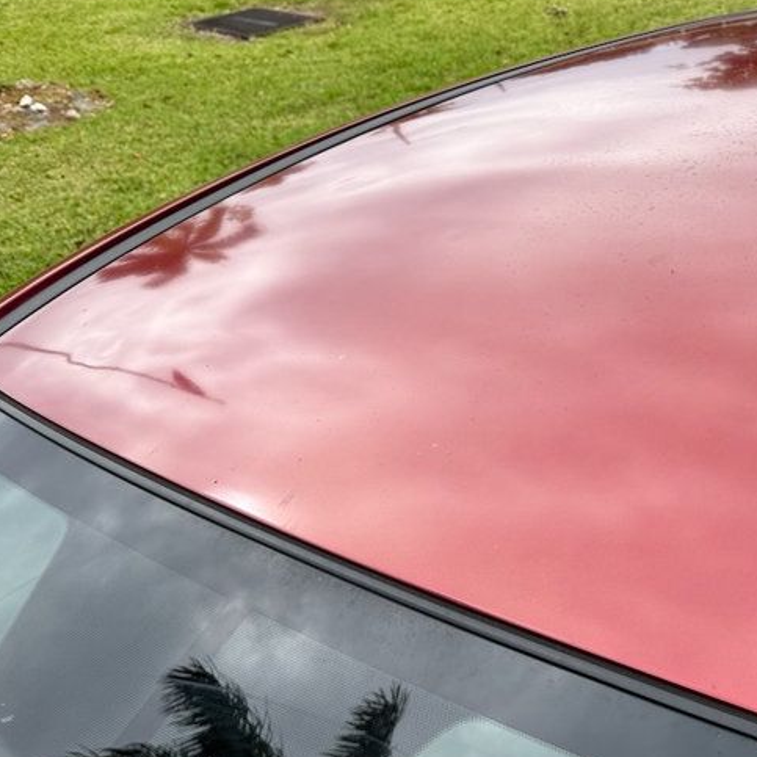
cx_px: 793
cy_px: 353
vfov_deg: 37.5
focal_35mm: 45
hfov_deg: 33.6
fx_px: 1113
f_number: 1.78
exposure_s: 1/1585
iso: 80
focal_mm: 6.76
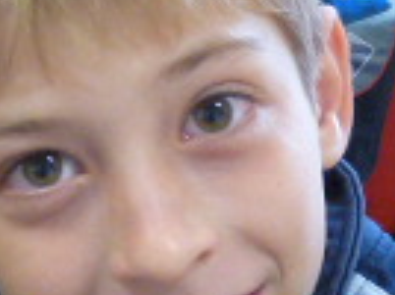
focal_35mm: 129
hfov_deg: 15.3
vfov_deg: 11.4
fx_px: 1469
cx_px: 277
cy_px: 103
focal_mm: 4.8
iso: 400
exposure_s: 1/25
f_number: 2.8
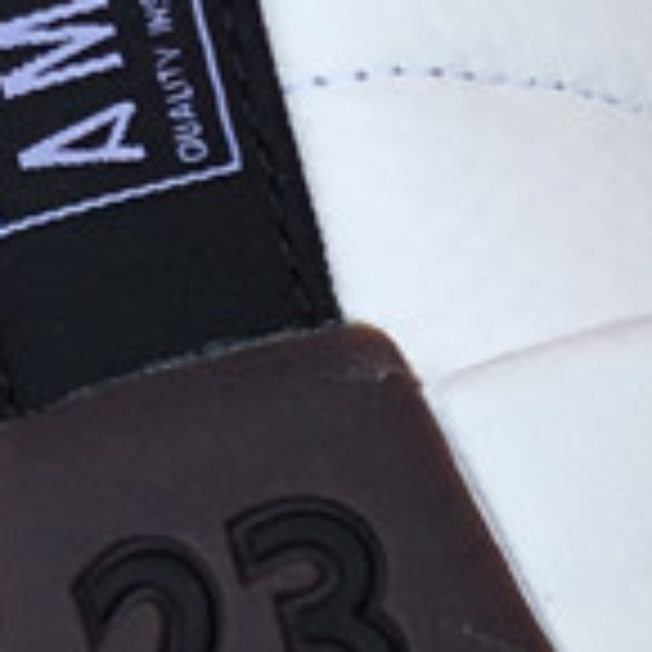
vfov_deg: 10.1
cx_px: 288
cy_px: -115
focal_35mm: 170
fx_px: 3623
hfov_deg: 10.3
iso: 25
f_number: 2.4
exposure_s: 1/295
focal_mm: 3.3
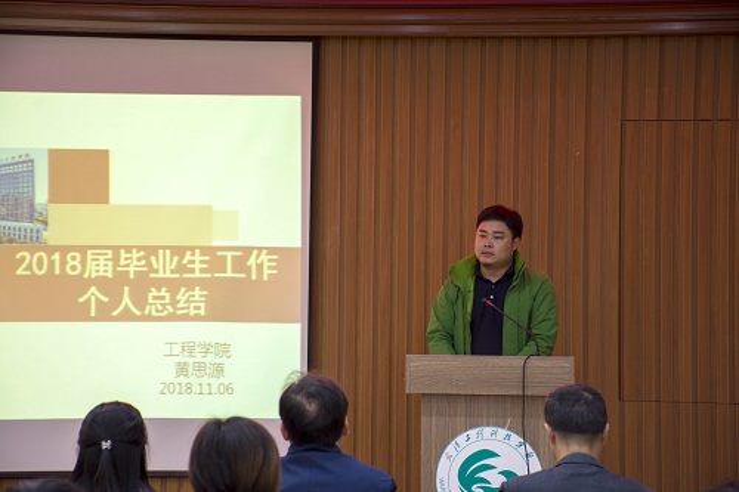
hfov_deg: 18.2
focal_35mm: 112
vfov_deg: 12.2
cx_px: 370
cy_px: 246
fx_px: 2308
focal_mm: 75
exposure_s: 1/15
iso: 320
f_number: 5
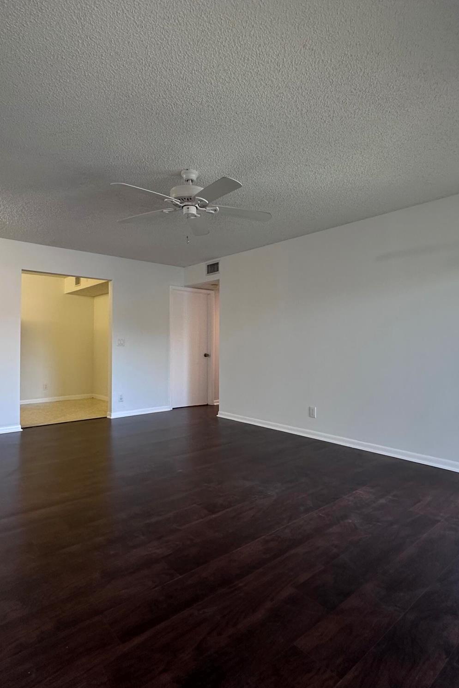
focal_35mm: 20
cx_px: 236
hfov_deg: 61.9
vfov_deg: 84.0
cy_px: 337
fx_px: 382
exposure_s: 1/60
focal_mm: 2.22
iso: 160
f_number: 2.2
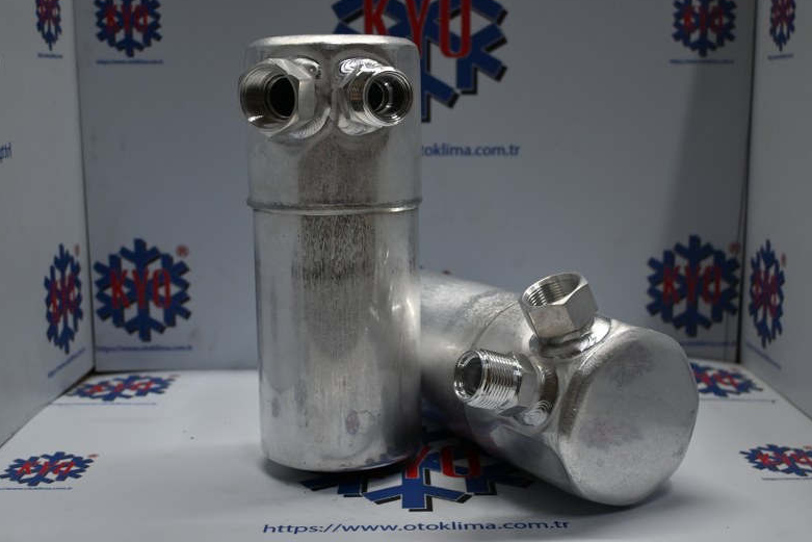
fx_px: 970
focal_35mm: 43
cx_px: 414
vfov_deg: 31.2
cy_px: 270
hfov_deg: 45.4
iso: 560
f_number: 4.5
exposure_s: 1/125
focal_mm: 28
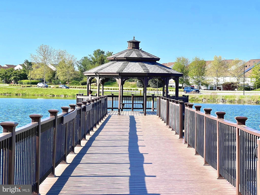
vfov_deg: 19.1
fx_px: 578
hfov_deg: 25.3
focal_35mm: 77
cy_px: 98
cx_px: 130
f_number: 2.8
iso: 32
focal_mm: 9
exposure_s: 1/649
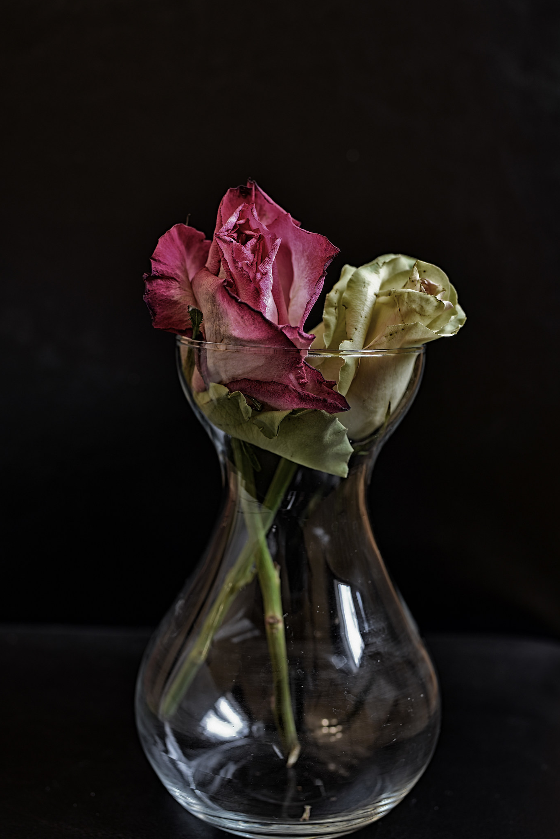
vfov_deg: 47.2
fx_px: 956
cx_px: 271
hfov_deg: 32.7
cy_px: 483
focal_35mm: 41
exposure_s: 1/2.5
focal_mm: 35
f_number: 4
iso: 100
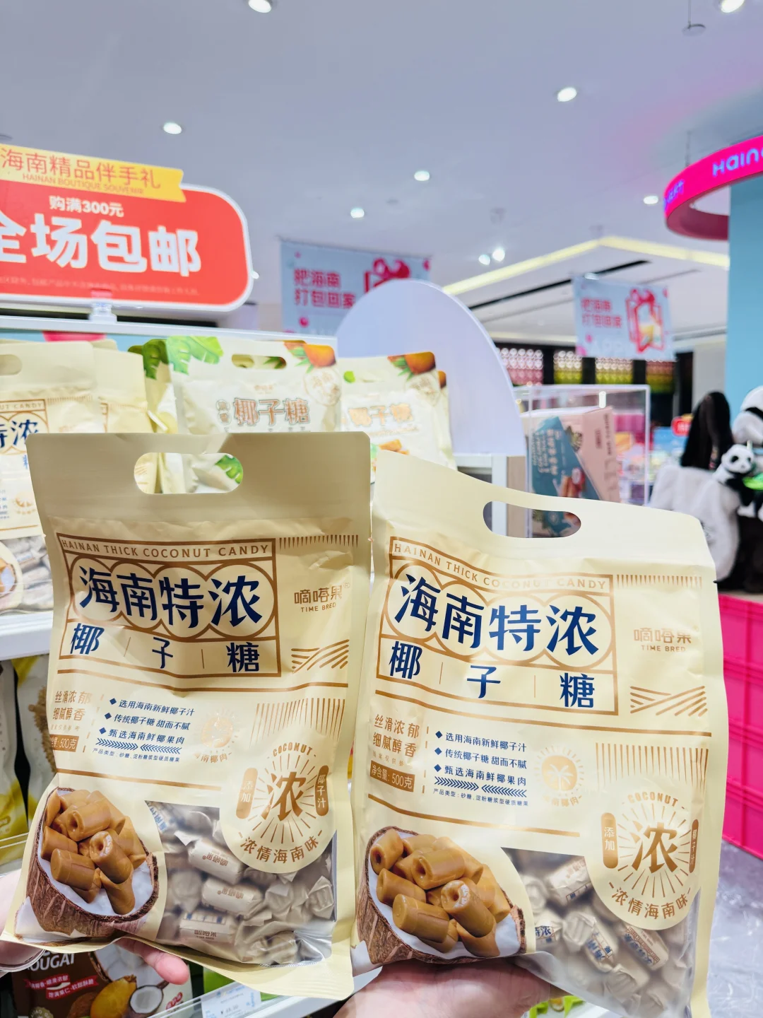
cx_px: 382
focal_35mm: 24
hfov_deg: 56.8
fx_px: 705
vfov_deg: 71.6
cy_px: 509
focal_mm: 6.76
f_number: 1.78
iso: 125
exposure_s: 1/100
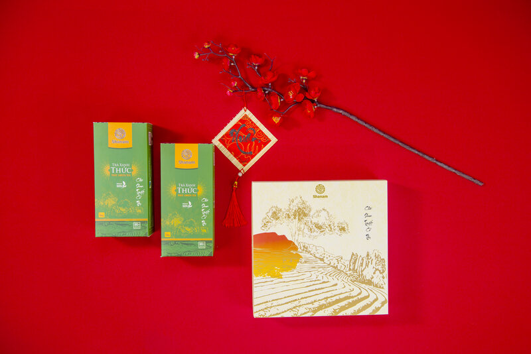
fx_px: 620
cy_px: 177
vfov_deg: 31.9
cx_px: 266
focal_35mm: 42
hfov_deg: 46.4
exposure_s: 1/80
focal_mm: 42
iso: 100
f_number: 4.5
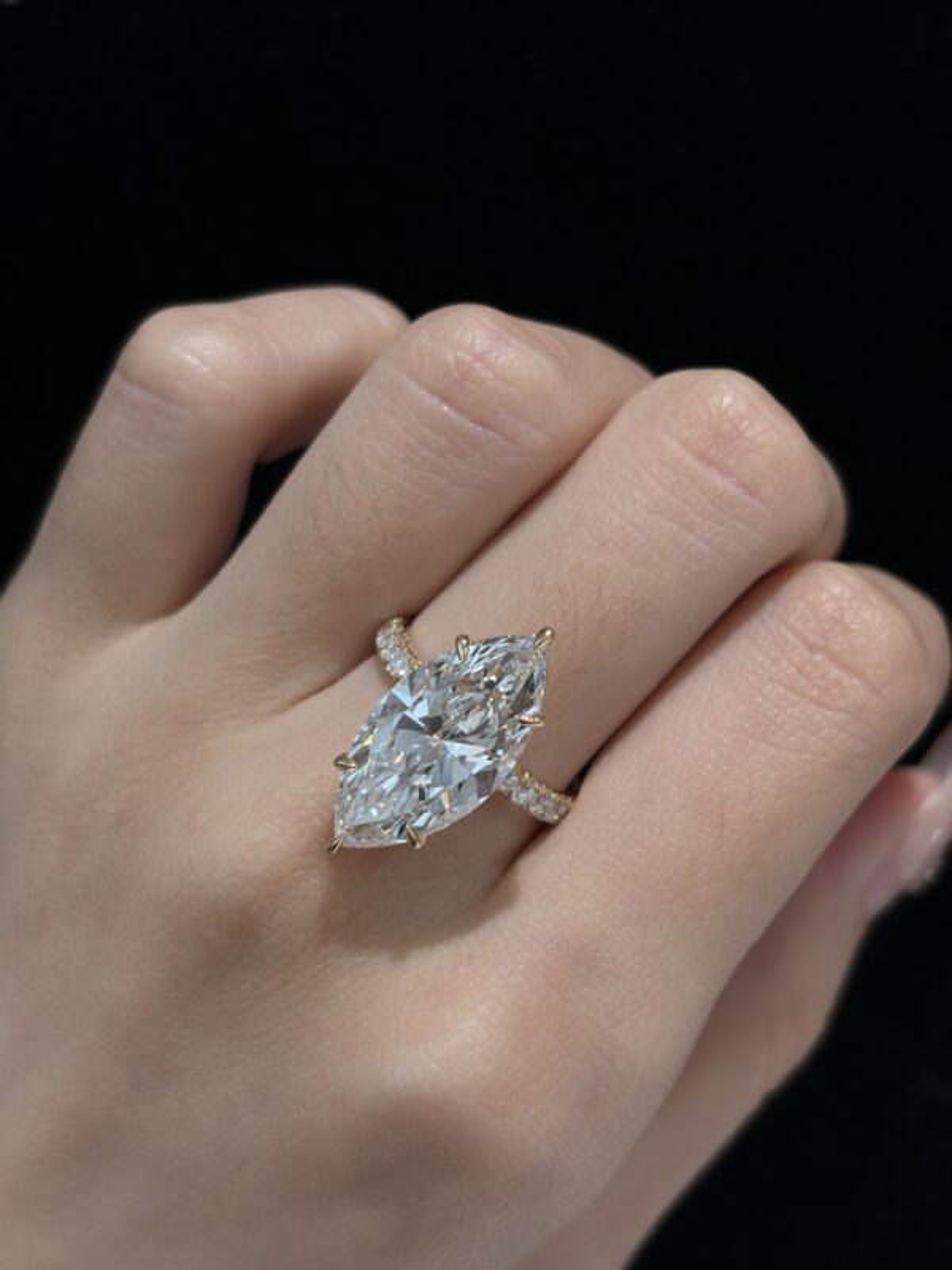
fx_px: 1907
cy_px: 635
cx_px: 476
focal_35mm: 52
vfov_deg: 36.8
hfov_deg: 28.0
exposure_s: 1/312
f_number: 1.6
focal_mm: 5.96
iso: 32
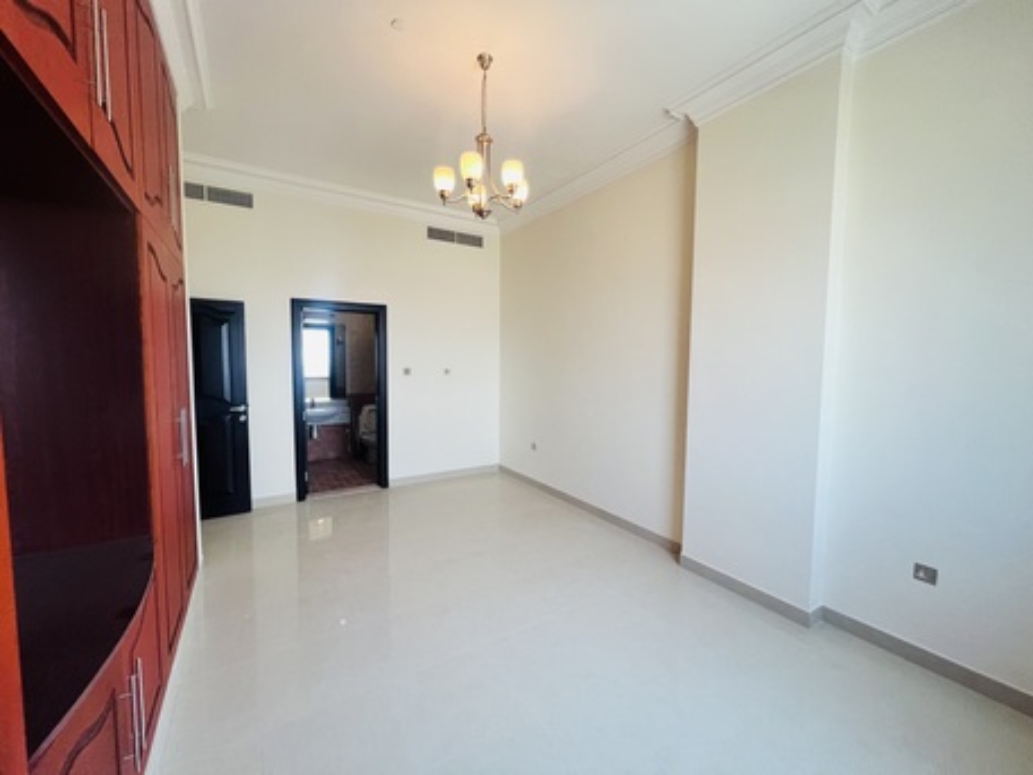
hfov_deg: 106.2
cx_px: 516
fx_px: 388
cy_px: 388
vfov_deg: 89.9
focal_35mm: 13
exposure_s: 1/100
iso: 125
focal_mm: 1.57
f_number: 1.8
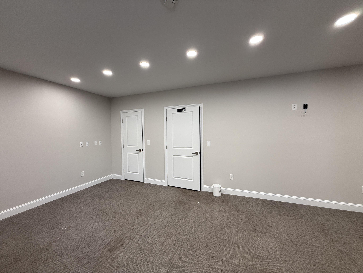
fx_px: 147
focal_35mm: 14
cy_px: 136
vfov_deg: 85.7
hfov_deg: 102.1
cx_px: 182
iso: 160
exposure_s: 1/120
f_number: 2.2
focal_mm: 2.22
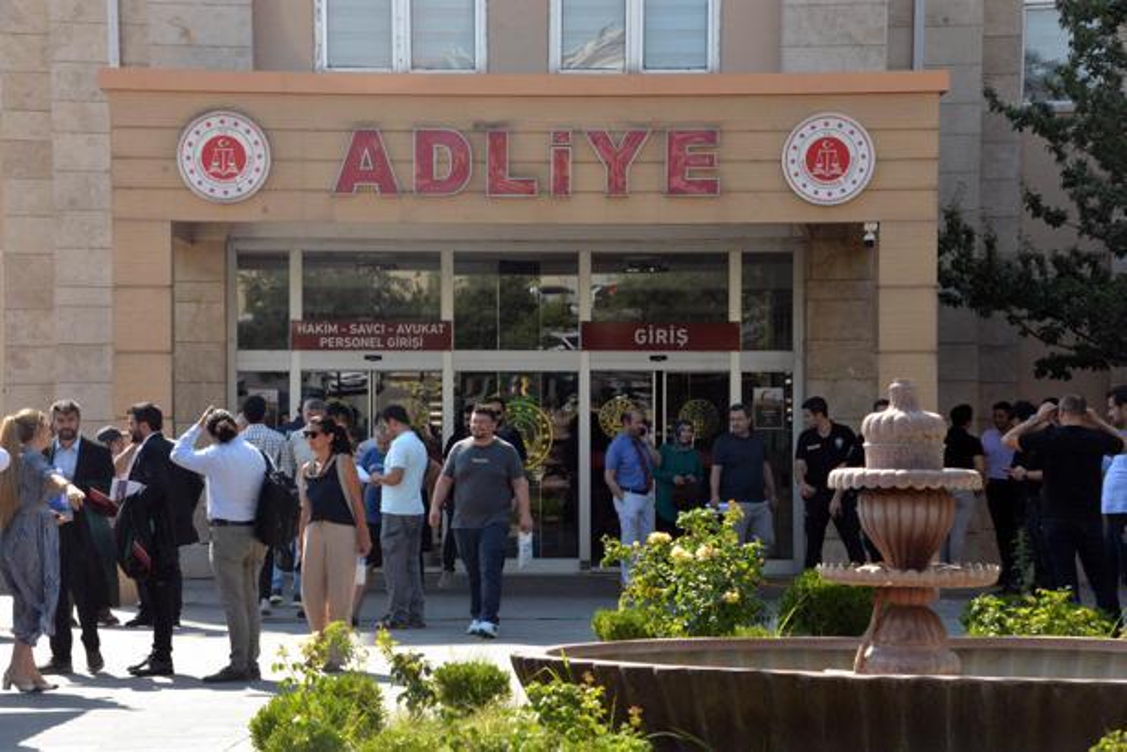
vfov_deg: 11.2
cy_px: 376
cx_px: 564
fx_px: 3821
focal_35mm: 122
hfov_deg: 16.8
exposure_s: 1/2000
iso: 5000
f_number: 11
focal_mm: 122
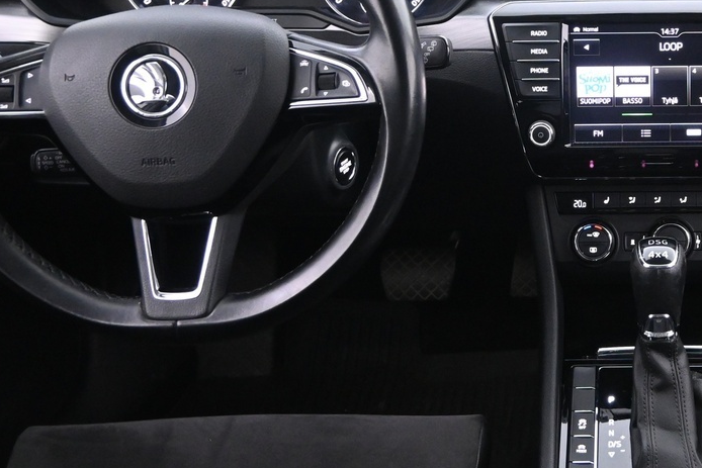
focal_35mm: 56
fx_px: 1092
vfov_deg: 24.2
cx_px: 654
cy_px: 195
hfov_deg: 33.4
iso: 2500
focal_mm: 16
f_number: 3.5
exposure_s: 1/15
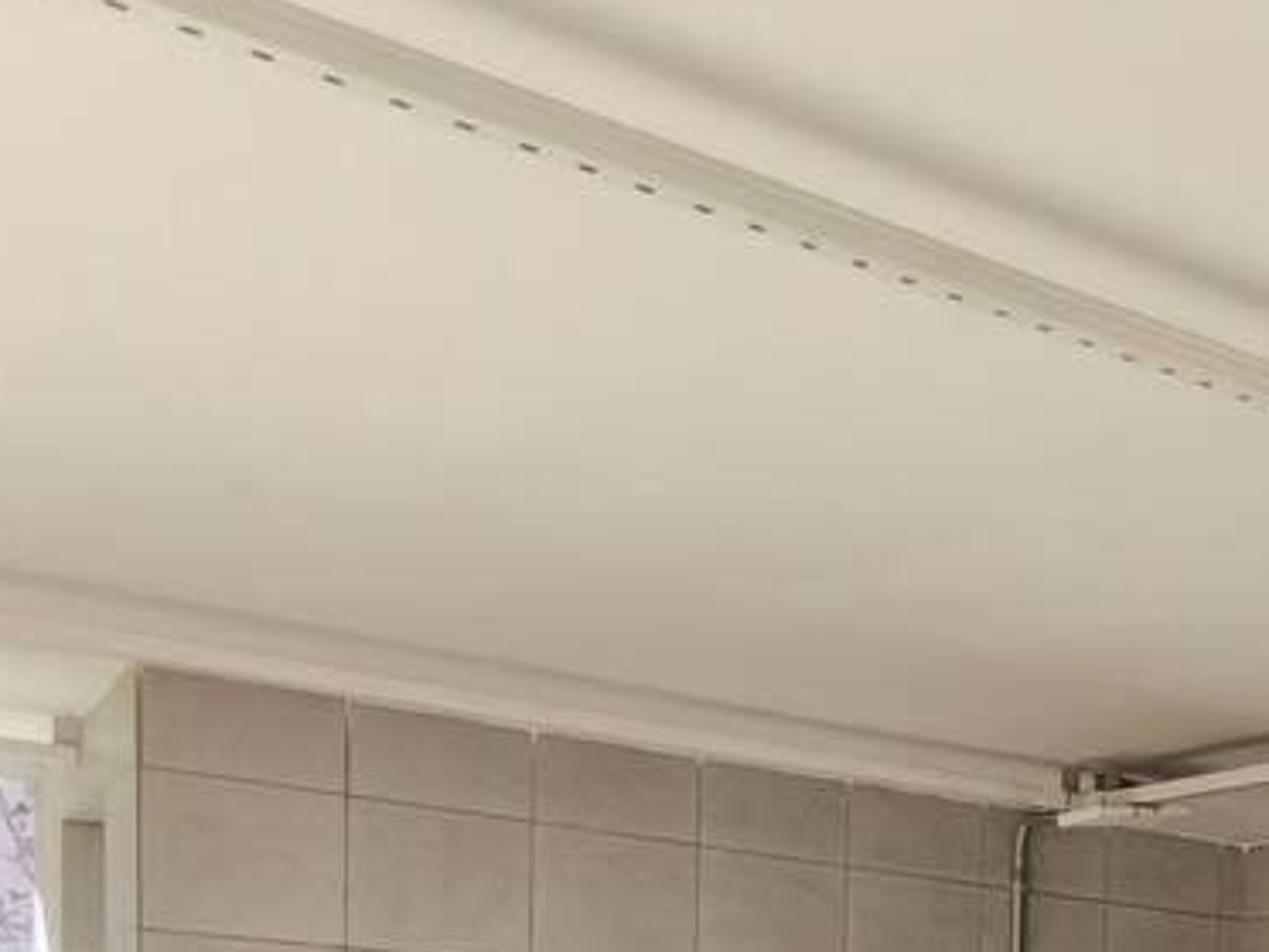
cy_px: 1303
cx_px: 2108
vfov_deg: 22.1
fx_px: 2126
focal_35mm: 58
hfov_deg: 23.2
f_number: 2.2
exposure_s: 1/278
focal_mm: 1.91
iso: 50
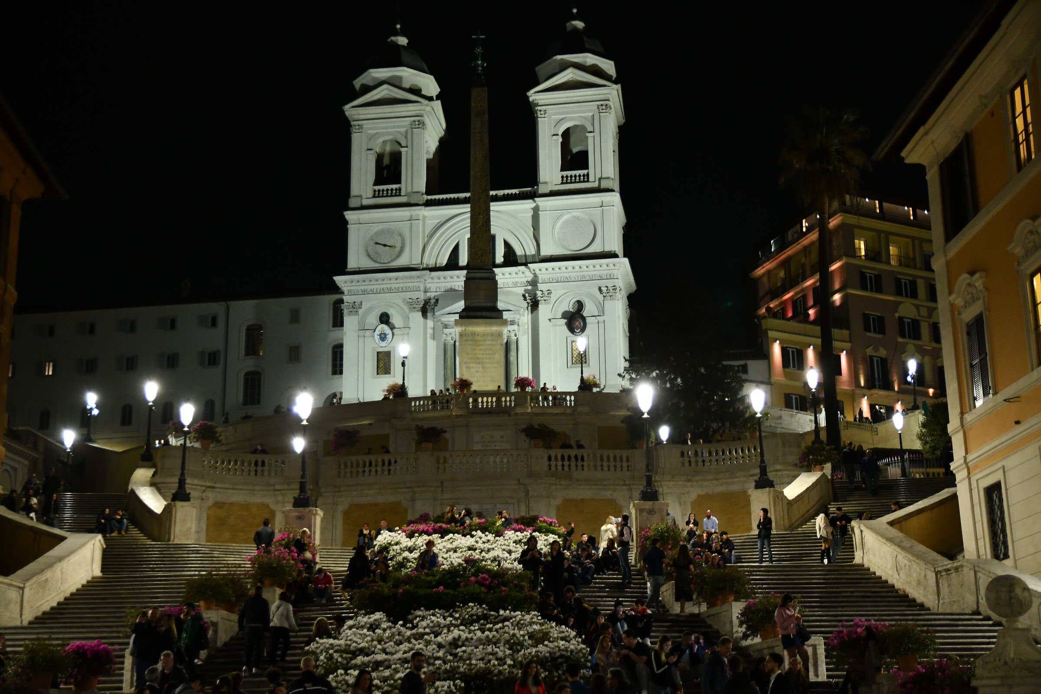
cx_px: 520
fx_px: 1561
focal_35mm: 54
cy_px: 347
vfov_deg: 25.1
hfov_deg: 36.9
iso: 1600
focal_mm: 36
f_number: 2.8
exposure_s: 1/40
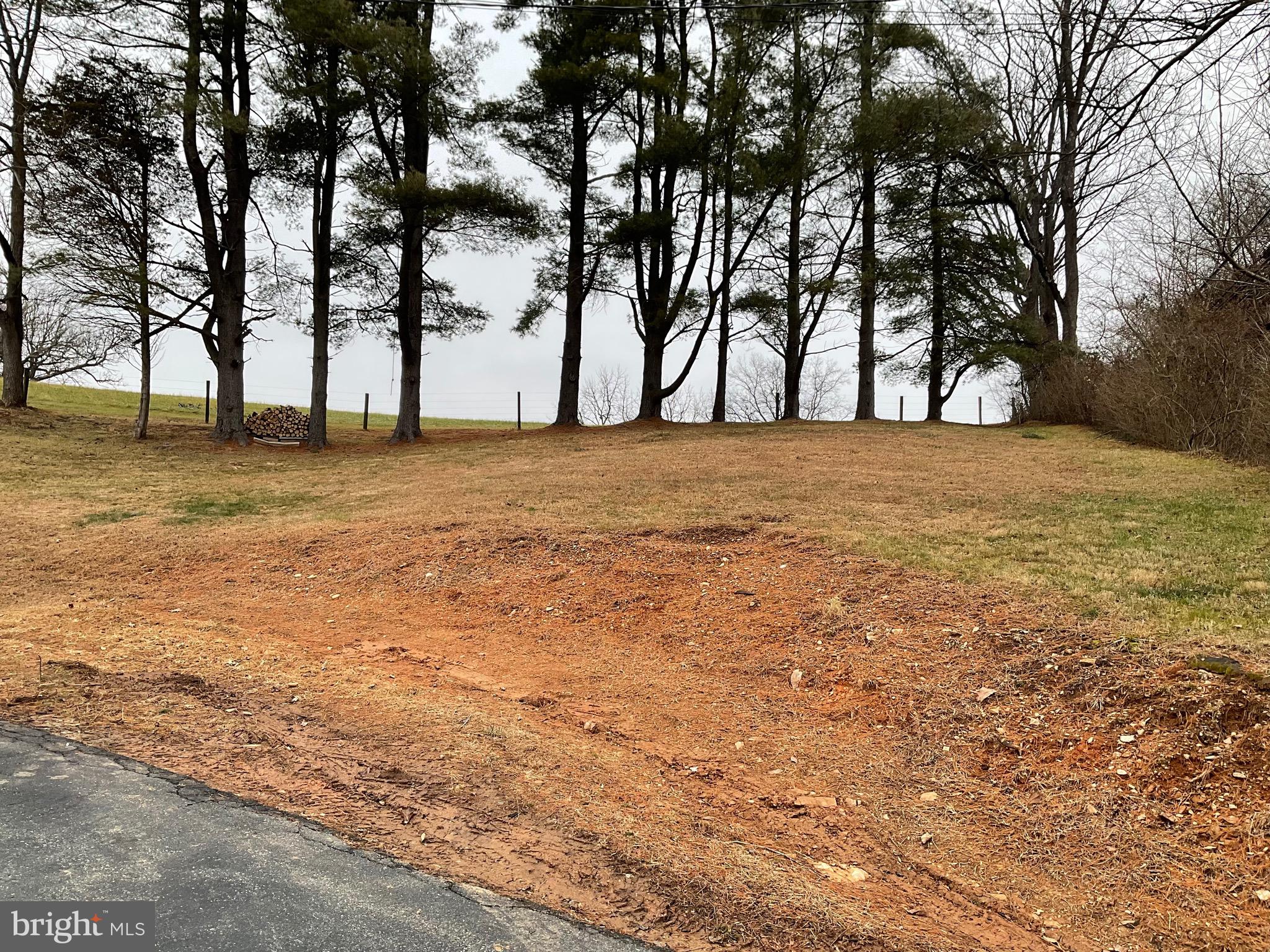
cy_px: 476
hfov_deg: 61.7
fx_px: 1064
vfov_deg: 48.2
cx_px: 635
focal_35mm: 29
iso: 16
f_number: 1.8
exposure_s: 1/394
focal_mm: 3
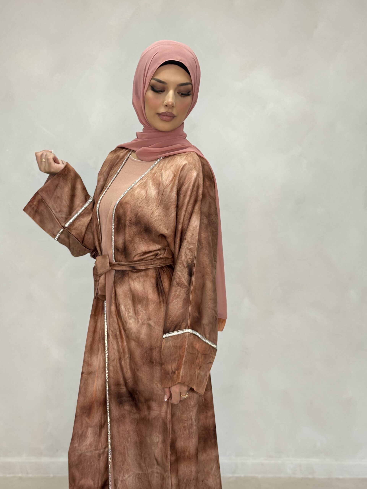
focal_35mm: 48
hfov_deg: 30.3
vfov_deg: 39.7
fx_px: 679
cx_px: 184
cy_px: 244
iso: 50
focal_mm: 6.76
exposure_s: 1/100
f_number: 1.78
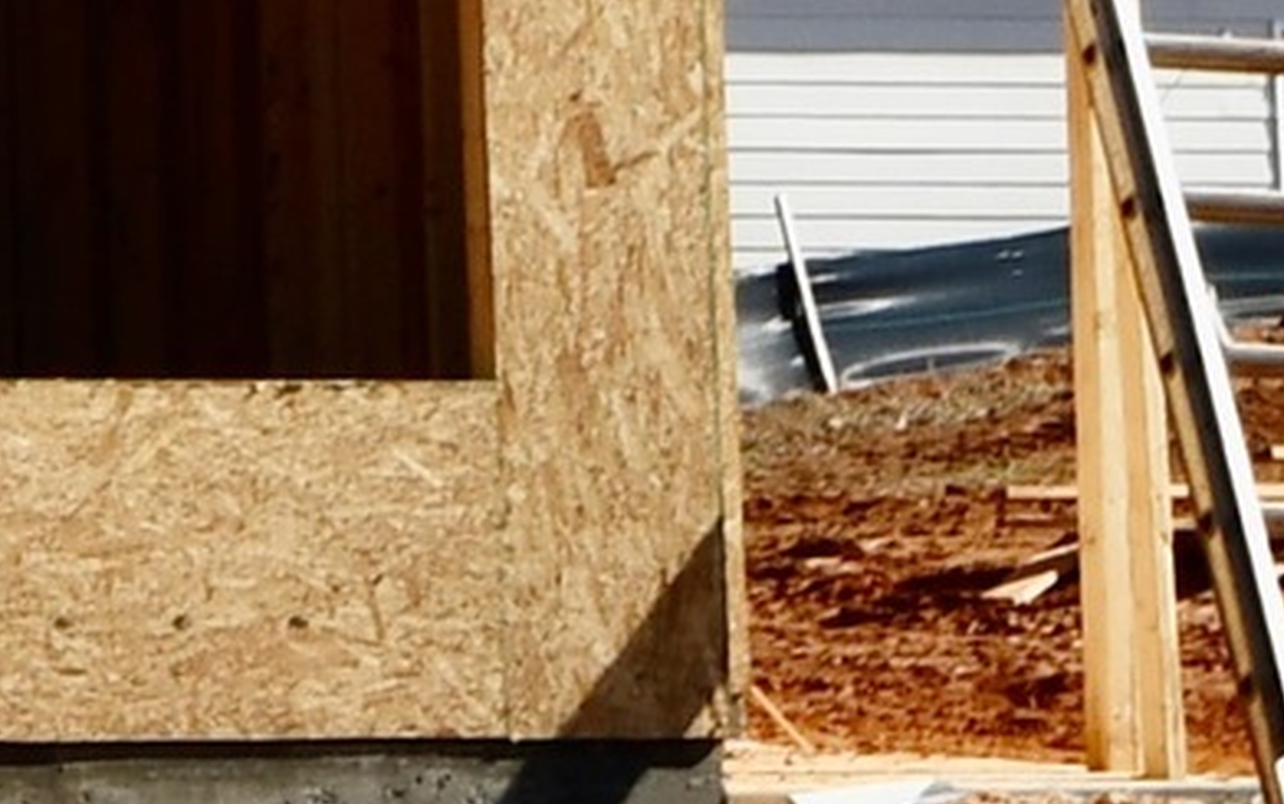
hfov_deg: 7.2
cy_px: -1552
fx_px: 9245
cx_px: -2312
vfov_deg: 4.8
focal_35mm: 264
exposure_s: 1/320
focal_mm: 22
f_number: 9
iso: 100
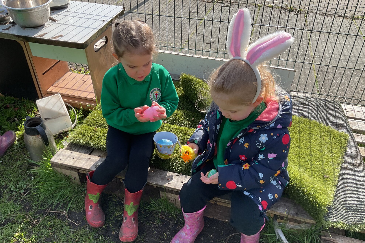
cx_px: 186
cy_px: 137
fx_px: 314
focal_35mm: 31
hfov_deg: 60.3
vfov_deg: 42.2
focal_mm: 3
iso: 16
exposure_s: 1/568
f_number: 1.8
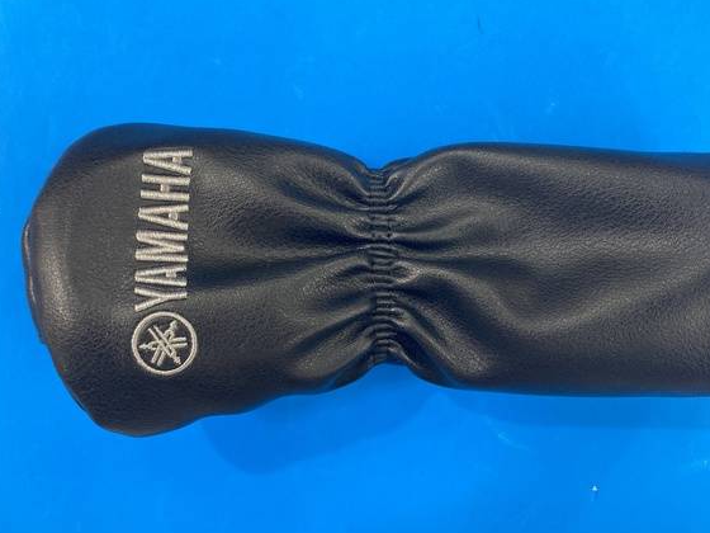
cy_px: 278
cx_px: 397
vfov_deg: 44.2
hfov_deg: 56.7
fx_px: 656
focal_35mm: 32
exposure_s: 1/50
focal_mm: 3.99
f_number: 1.8
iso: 125
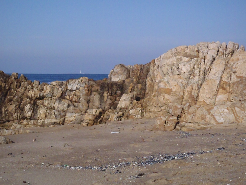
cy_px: 92
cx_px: 123
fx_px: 732
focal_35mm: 103
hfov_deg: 19.1
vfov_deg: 14.4
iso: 800
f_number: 13
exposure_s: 1/800
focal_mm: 18.46
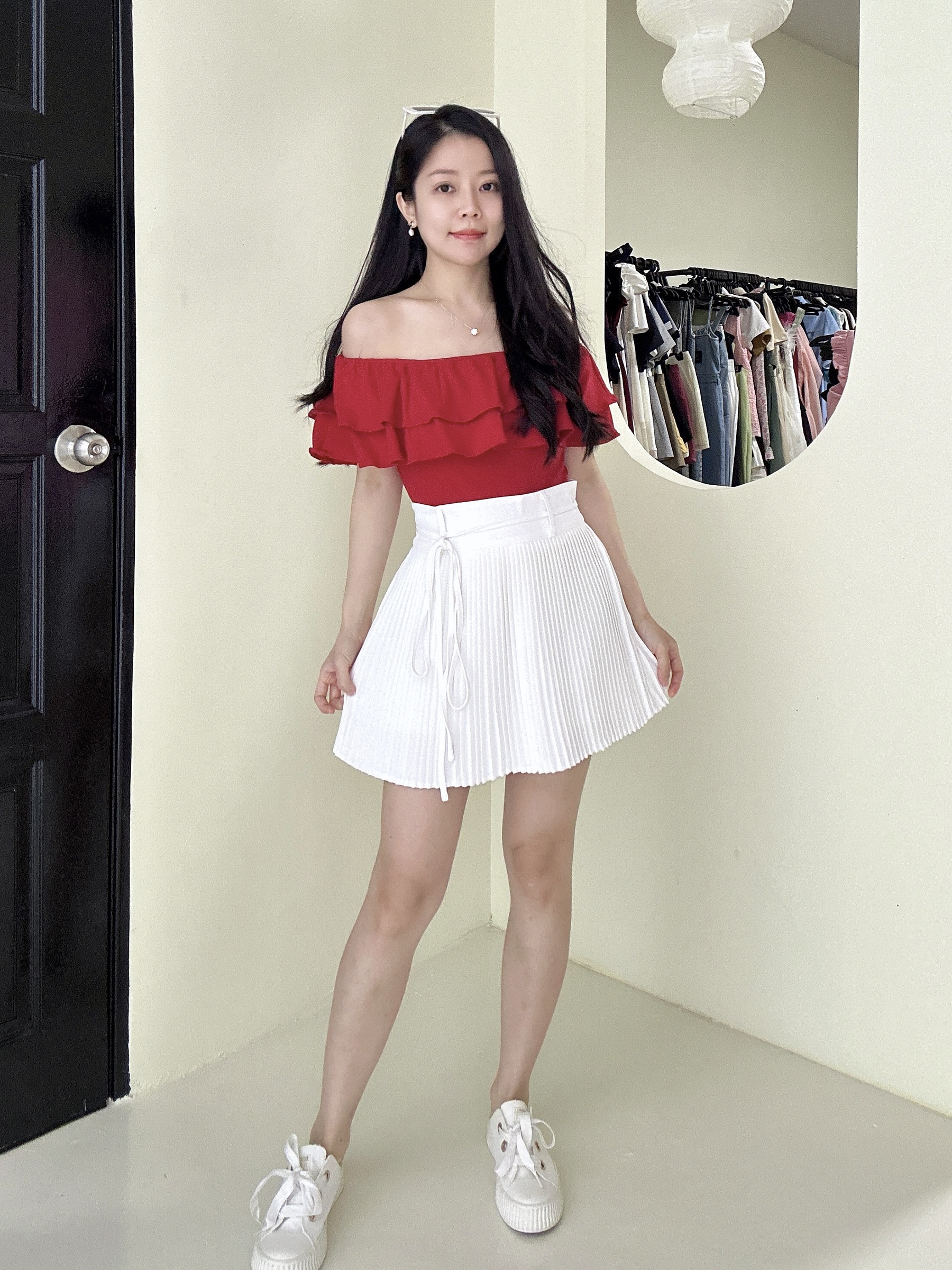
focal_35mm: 23
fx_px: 843
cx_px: 476
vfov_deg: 73.9
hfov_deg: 58.9
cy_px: 635
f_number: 1.9
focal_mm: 2.69
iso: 200
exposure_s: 1/60
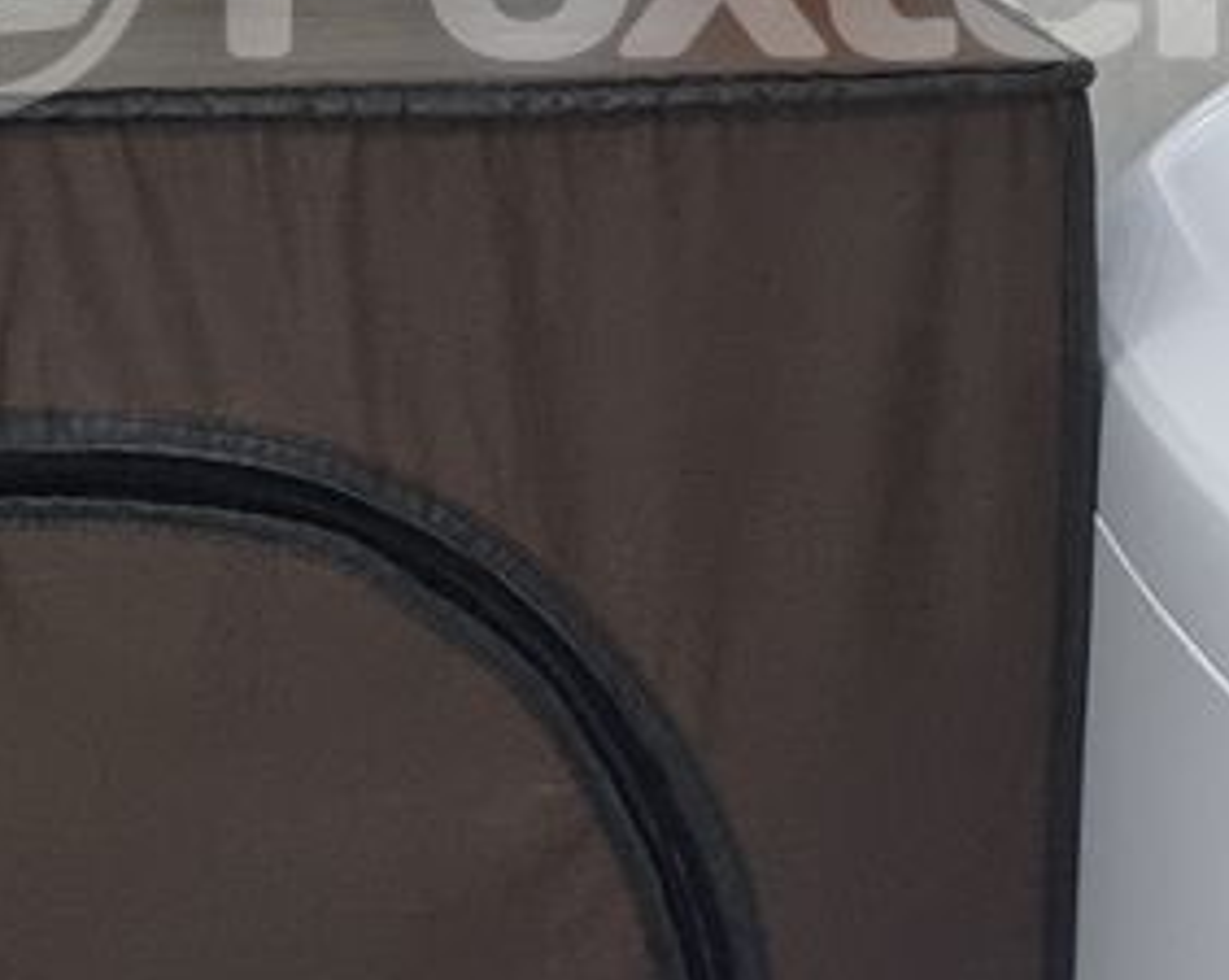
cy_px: -76
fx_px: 4469
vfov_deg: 12.3
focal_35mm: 123
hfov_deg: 15.7
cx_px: 540
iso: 400
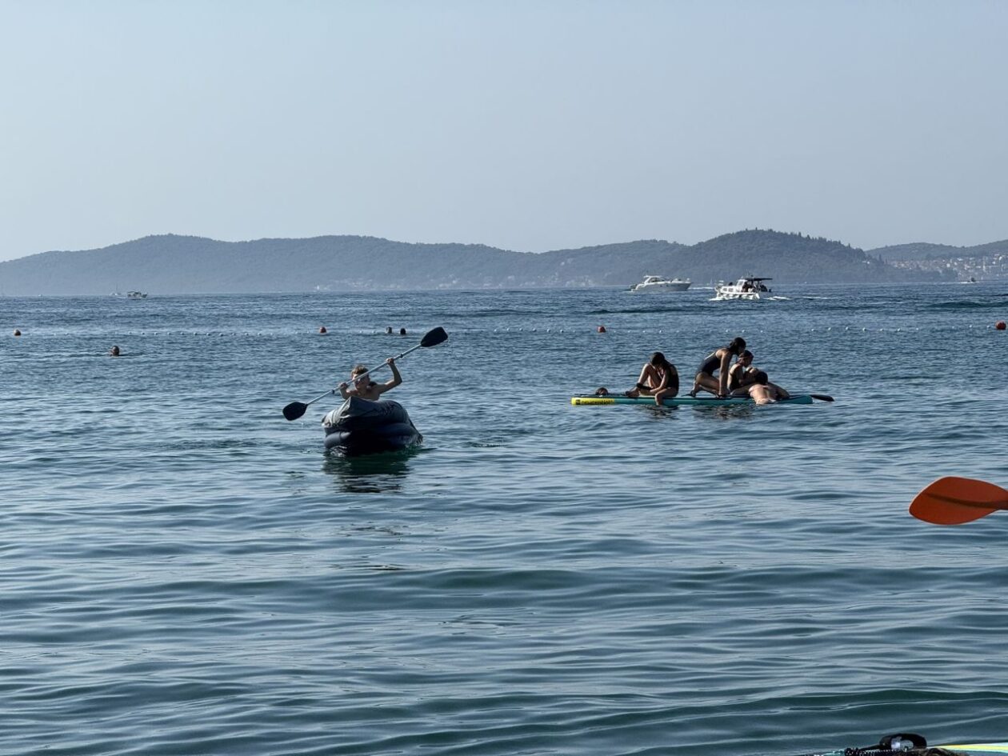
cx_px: 504
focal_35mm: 120
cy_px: 378
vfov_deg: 12.3
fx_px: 3494
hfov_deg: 16.4
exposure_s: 1/2525
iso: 50
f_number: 2.8
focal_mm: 15.66
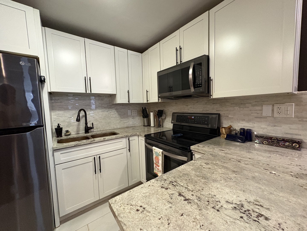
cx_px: 154
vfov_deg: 85.7
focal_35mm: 14
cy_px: 116
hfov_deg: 102.1
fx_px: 124
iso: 800
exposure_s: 1/60
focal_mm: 2.22
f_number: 2.2
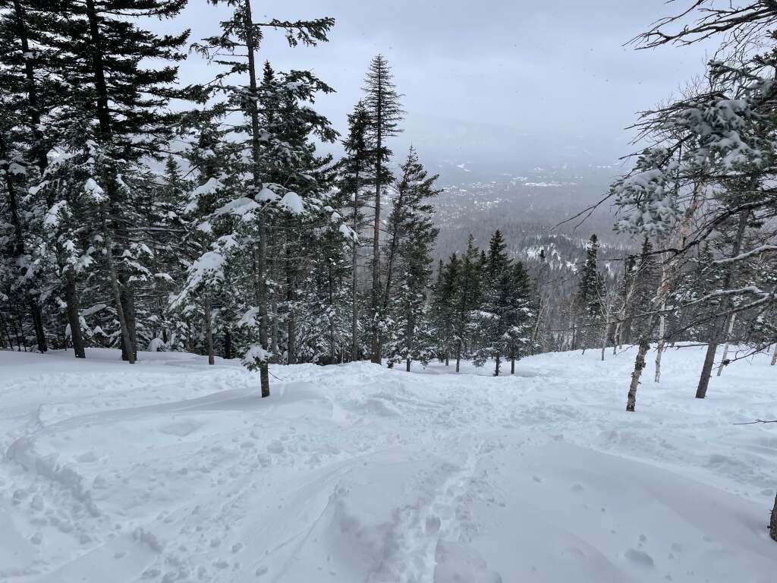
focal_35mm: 26
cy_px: 292
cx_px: 388
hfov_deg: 67.3
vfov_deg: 53.1
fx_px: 584
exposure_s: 1/1595
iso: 32
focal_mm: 4.2
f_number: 1.6
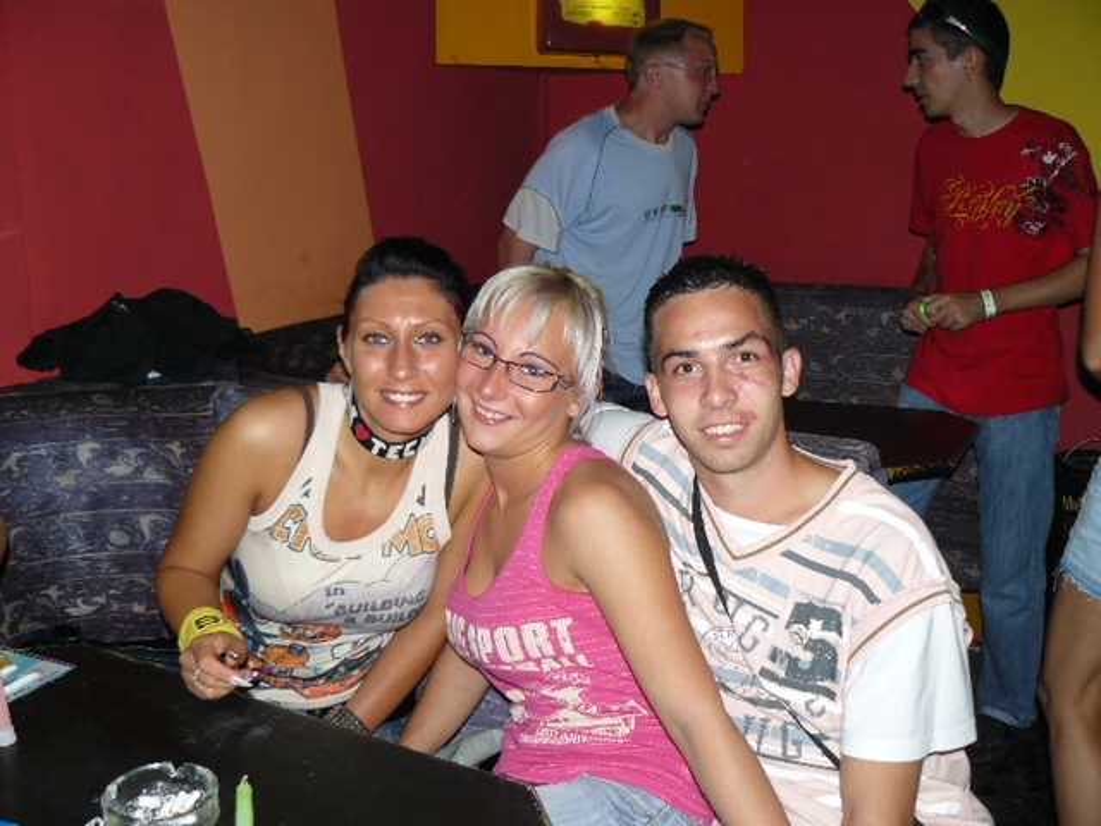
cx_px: 550
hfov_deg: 51.4
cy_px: 413
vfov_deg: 39.7
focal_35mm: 36
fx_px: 1145
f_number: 2.8
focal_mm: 6
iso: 100
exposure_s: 1/30
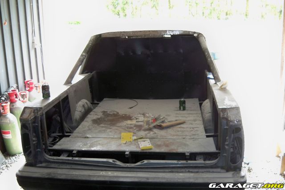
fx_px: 293
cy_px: 95
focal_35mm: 37
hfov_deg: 51.9
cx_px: 142
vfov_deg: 36.0
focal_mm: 7.9
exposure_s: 1/30
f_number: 3.1
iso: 200
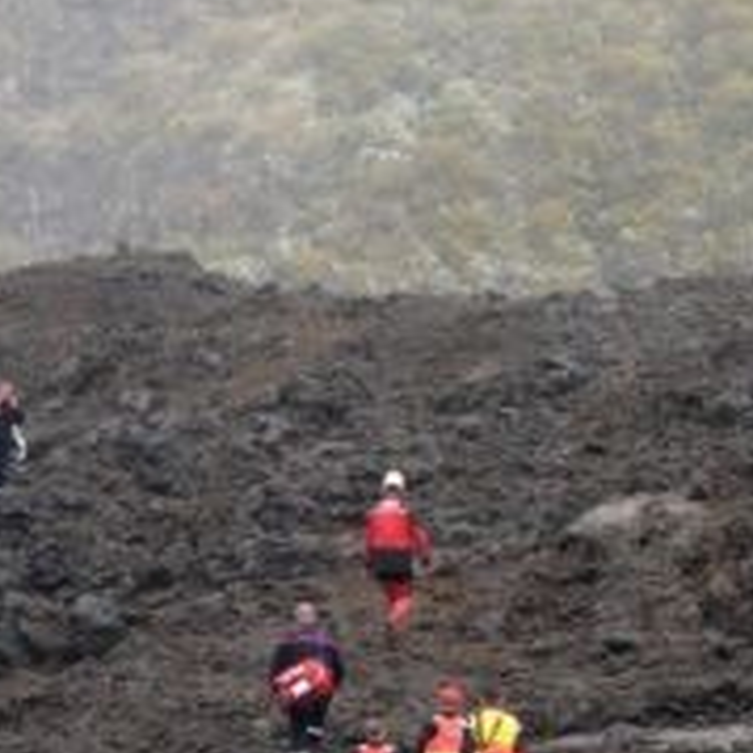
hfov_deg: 4.4
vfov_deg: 4.4
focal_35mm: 398
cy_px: 63
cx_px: 568
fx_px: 9795
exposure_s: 1/640
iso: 250
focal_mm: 70
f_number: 8
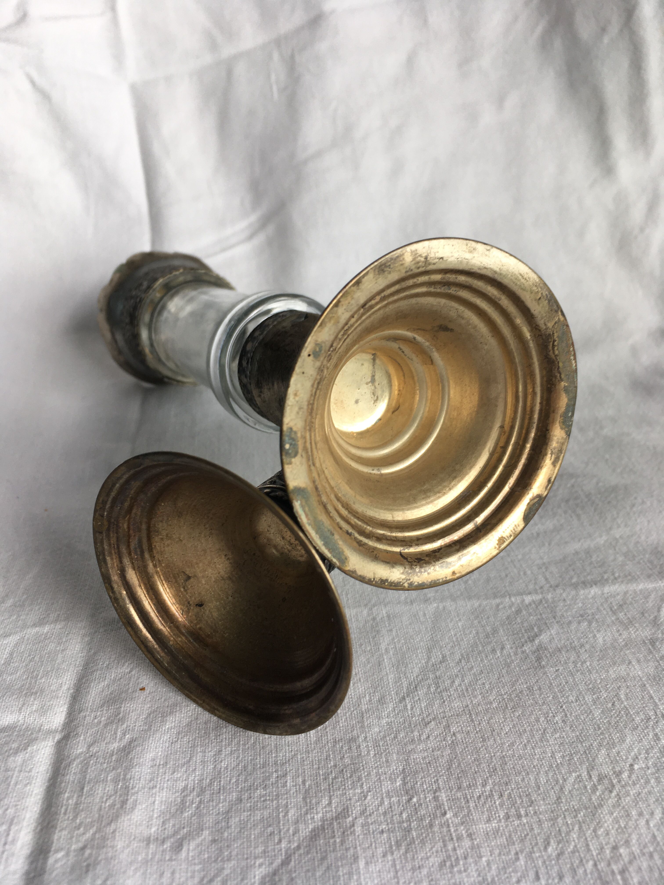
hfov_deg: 48.2
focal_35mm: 29
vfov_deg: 61.7
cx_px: 332
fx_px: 742
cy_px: 442
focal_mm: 4.15
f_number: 2.2
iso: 25
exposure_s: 1/100
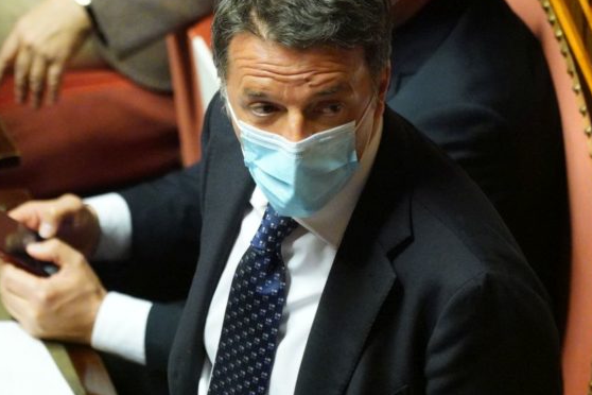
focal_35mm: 748
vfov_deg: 1.8
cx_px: 240
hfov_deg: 2.8
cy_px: 151
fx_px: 12299
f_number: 5.6
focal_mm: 400
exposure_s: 1/160
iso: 16000
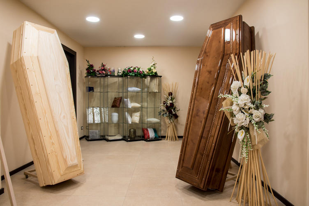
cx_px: 154
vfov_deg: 53.2
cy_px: 103
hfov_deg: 73.7
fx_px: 206
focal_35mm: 24
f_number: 11
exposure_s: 1
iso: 100
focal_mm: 24
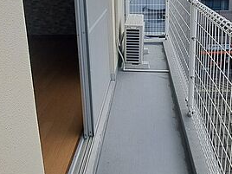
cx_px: 144
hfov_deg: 57.7
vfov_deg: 40.6
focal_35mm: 31
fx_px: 208
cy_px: 6
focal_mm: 1.74
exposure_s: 1/1272
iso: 50
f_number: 2.2
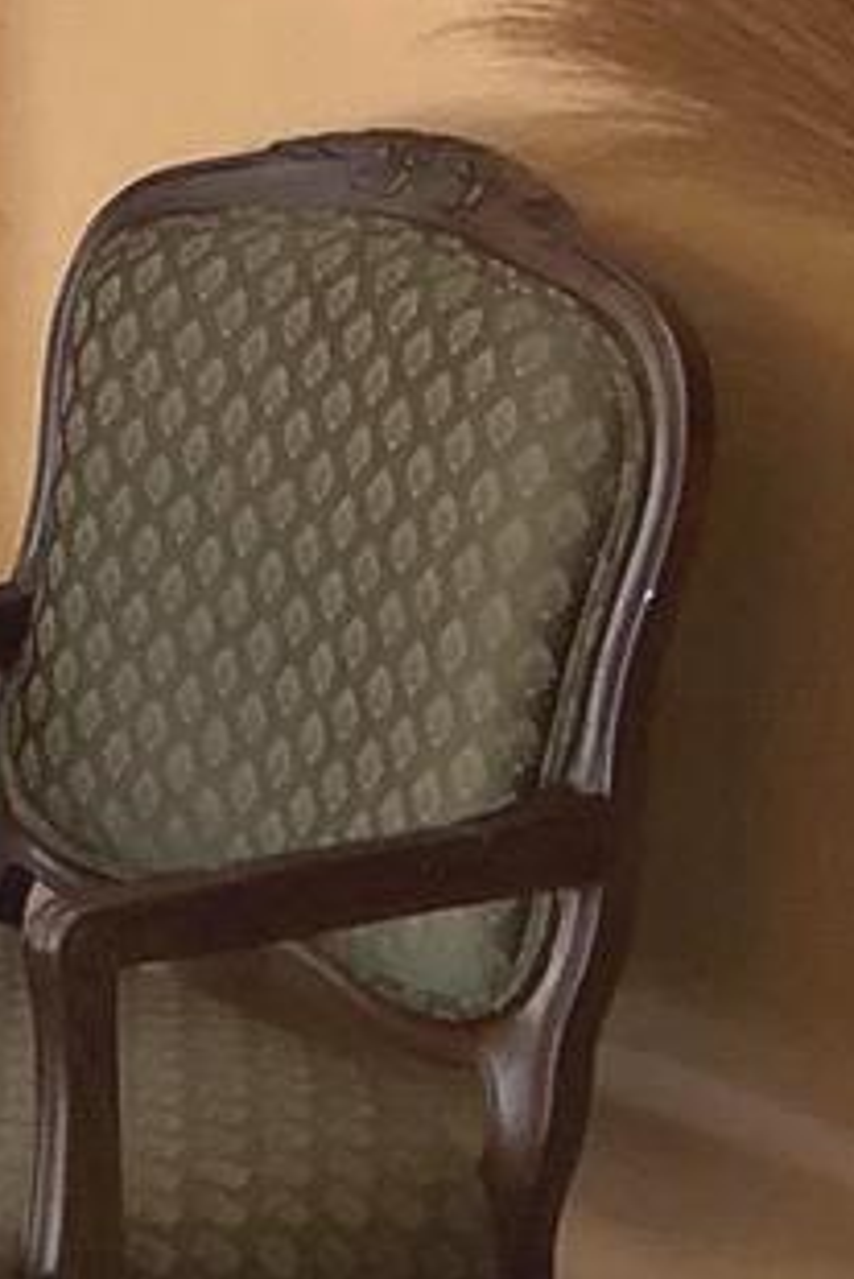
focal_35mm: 140
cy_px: -186
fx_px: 4976
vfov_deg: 14.3
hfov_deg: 8.2
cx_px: -1828
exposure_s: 1/60
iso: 80
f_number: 1.8
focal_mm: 3
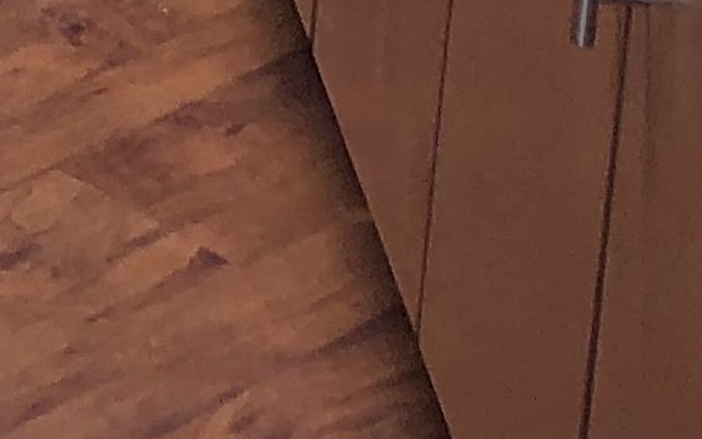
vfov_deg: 5.4
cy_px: -1286
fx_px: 4095
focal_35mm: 214
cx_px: -1553
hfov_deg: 8.1
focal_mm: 3.99
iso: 20
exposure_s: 1/19
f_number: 1.8
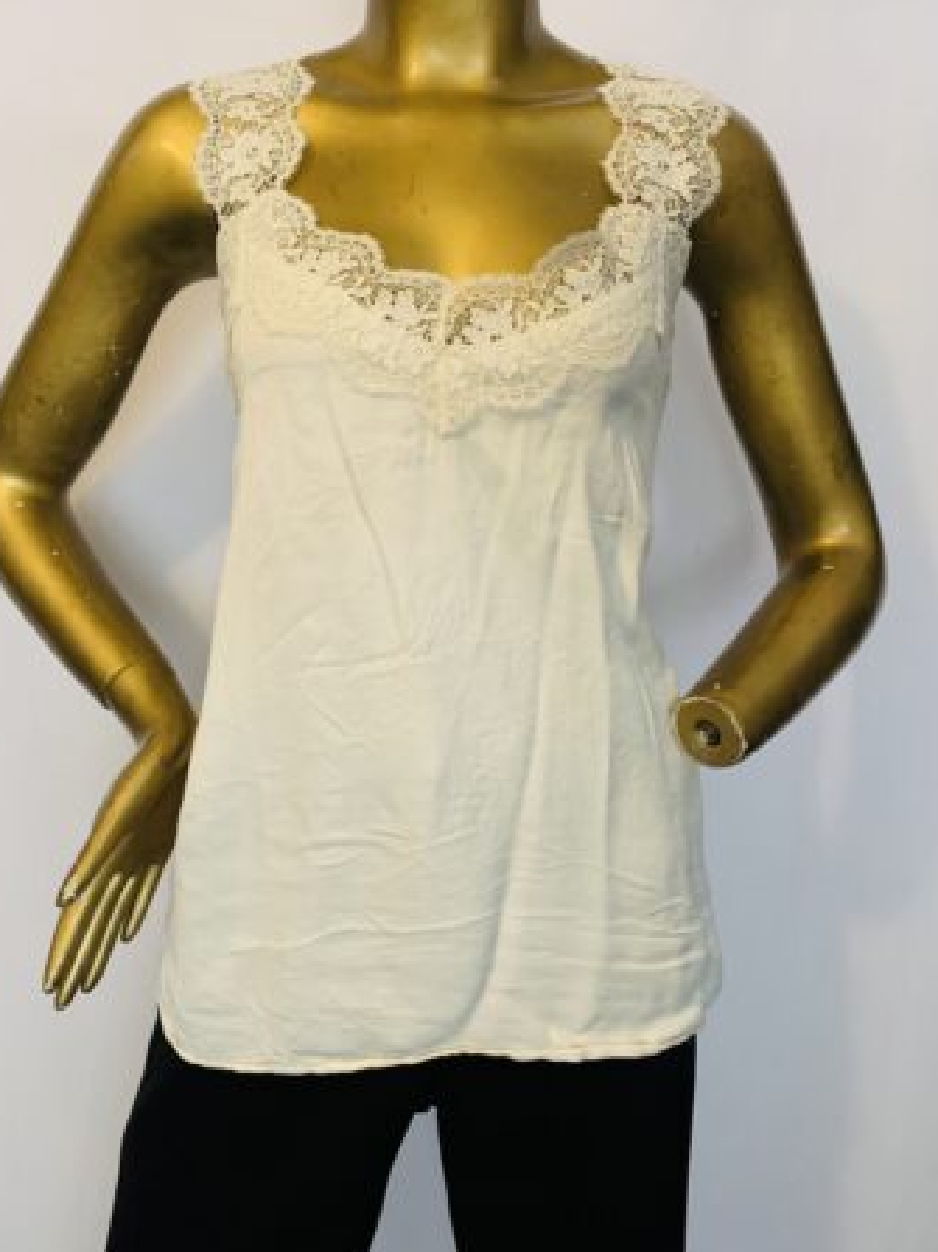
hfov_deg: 45.4
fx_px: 1121
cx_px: 431
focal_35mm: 31
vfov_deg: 58.1
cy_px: 539
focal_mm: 4.25
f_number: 1.8
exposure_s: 1/50
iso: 200
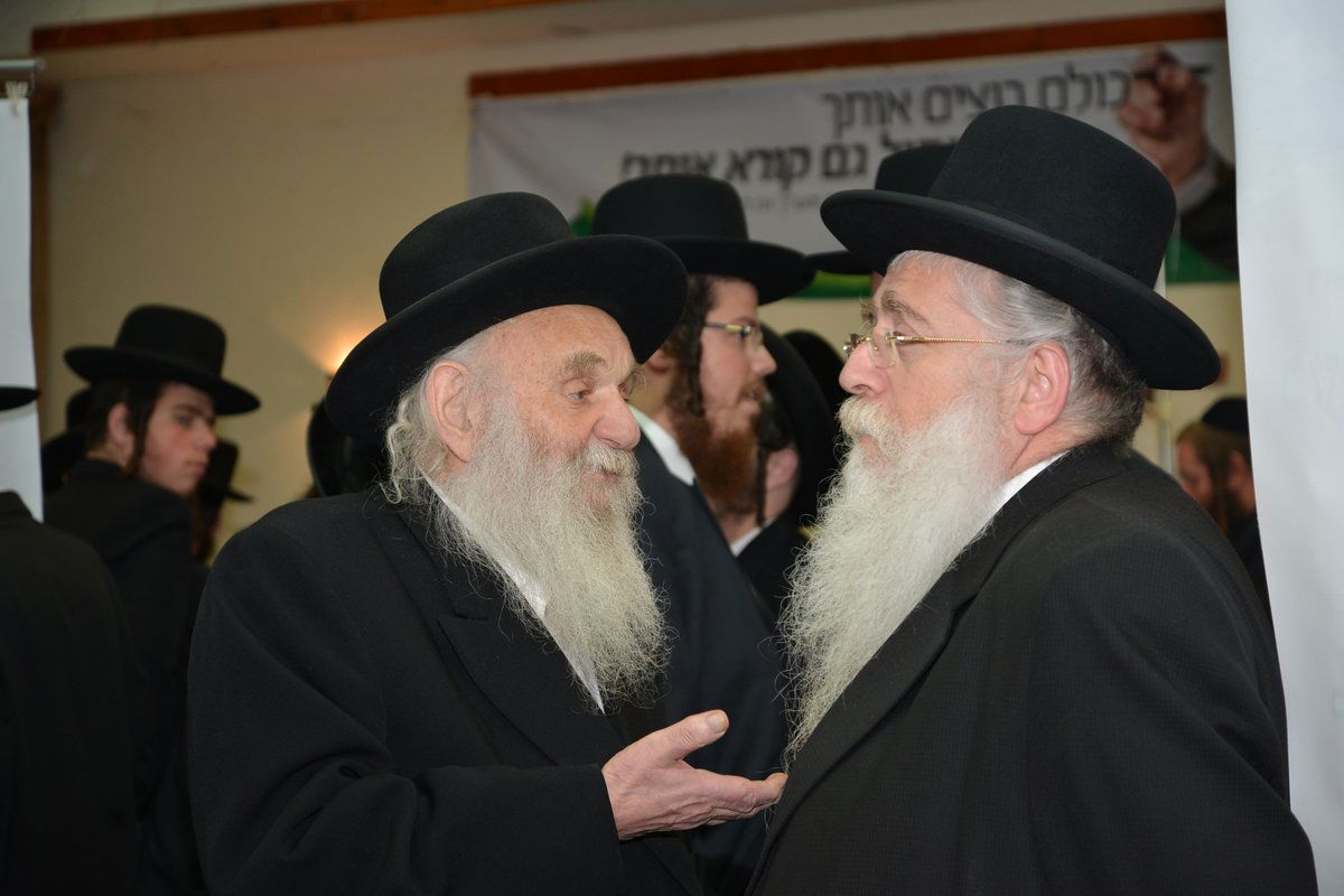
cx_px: 672
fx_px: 3173
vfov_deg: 16.1
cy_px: 448
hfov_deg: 23.9
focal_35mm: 85
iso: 800
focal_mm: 85
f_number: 5
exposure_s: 1/125
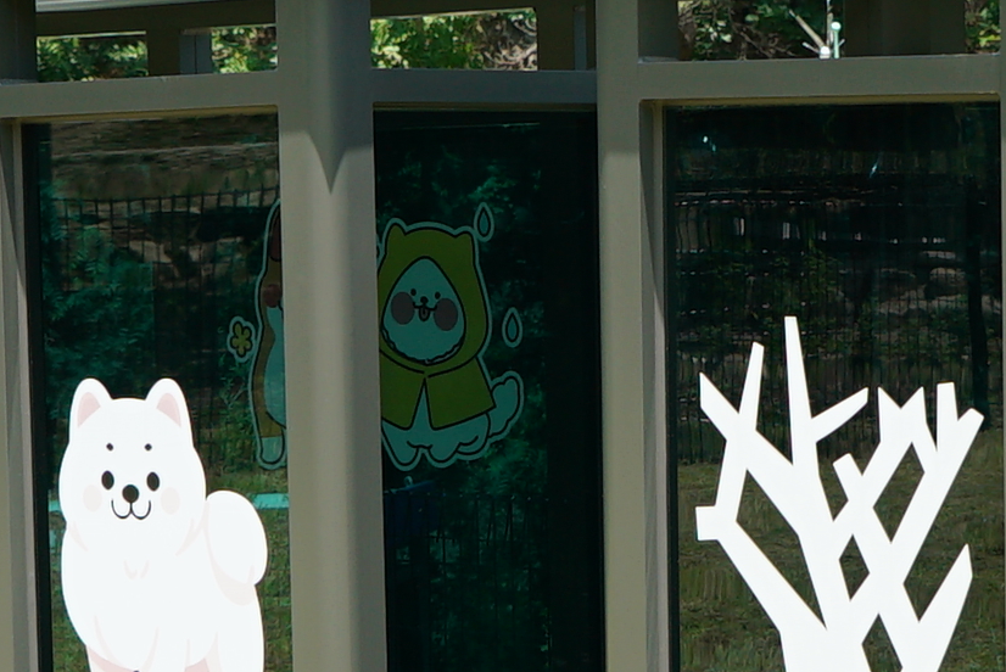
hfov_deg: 13.3
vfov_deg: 8.9
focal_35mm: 154
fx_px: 4306
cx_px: 669
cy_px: 379
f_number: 4.5
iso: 200
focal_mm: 30
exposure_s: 1/640
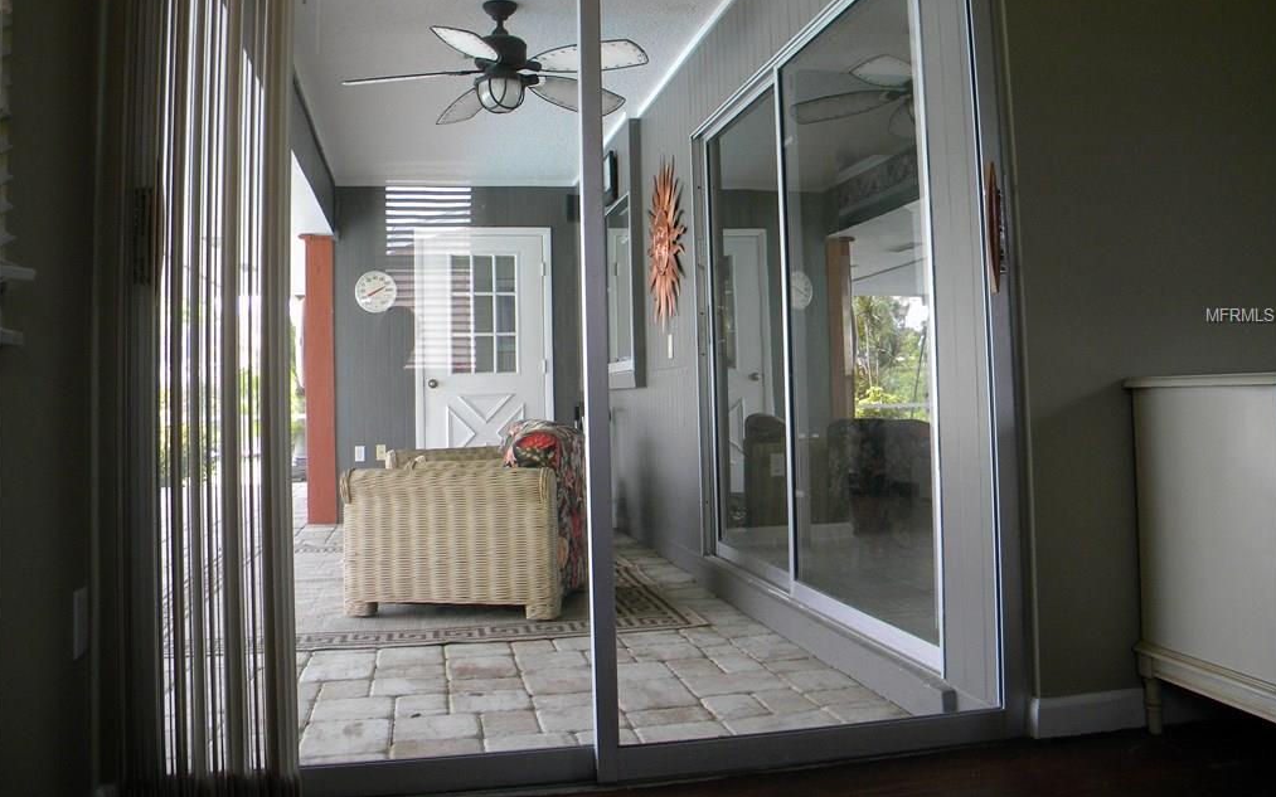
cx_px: 637
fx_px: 1043
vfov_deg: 41.6
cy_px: 316
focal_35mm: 30
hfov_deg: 62.9
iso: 192
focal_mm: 5
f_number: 3.5
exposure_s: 1/56.1
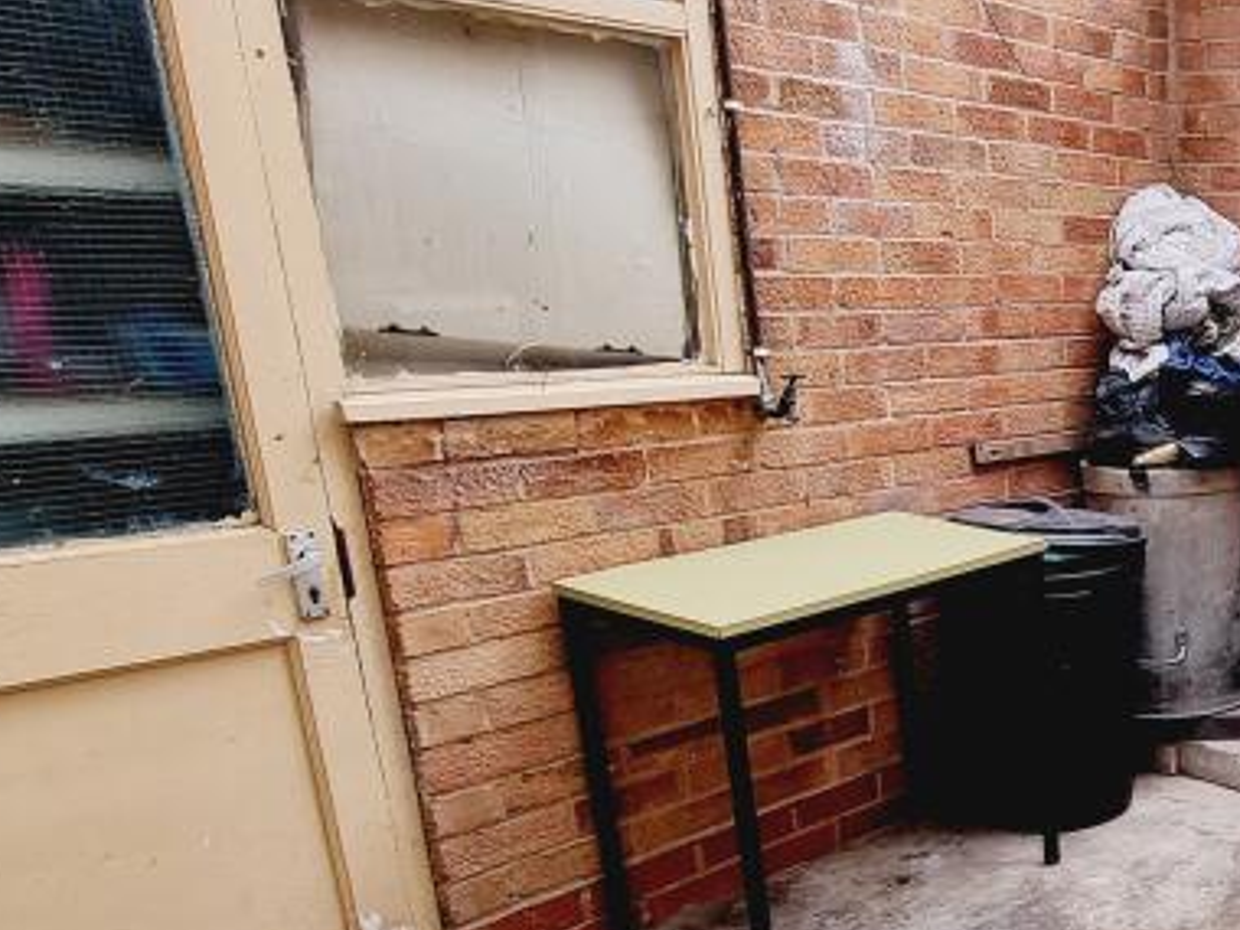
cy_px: 669
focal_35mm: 35
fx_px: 1254
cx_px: 1410
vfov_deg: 39.8
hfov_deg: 40.6
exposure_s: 1/162
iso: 50
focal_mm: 2.2
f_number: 2.2
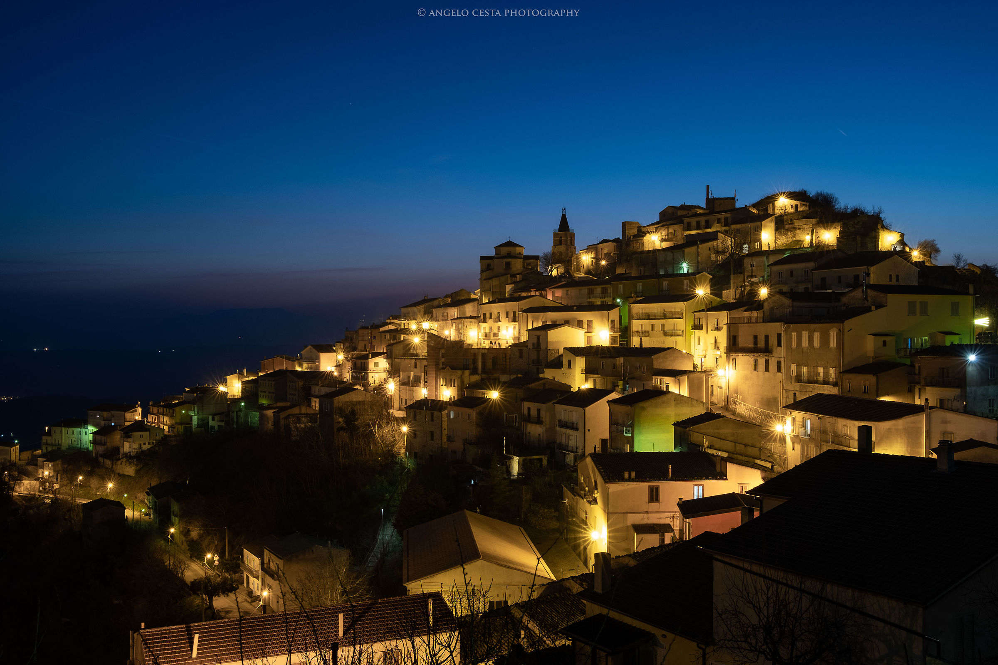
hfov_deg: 54.4
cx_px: 499
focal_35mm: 35
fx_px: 970
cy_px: 332
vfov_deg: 37.9
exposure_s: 8
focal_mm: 23
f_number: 8
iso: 200
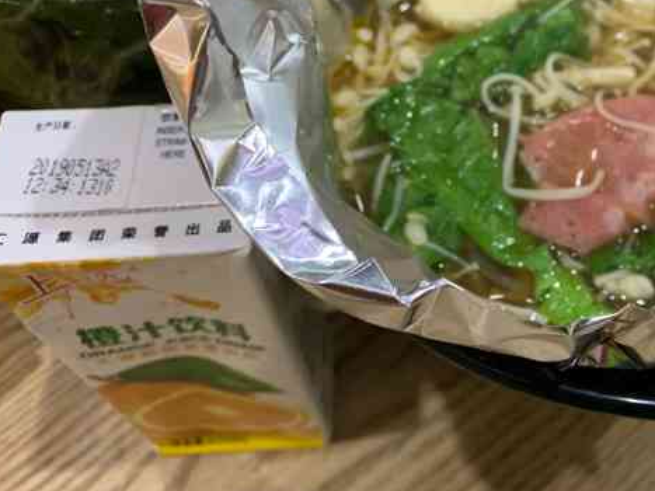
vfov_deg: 36.5
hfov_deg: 46.5
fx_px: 738
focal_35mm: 39
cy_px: 176
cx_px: 477
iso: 250
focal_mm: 4.25
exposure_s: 1/33
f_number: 1.8
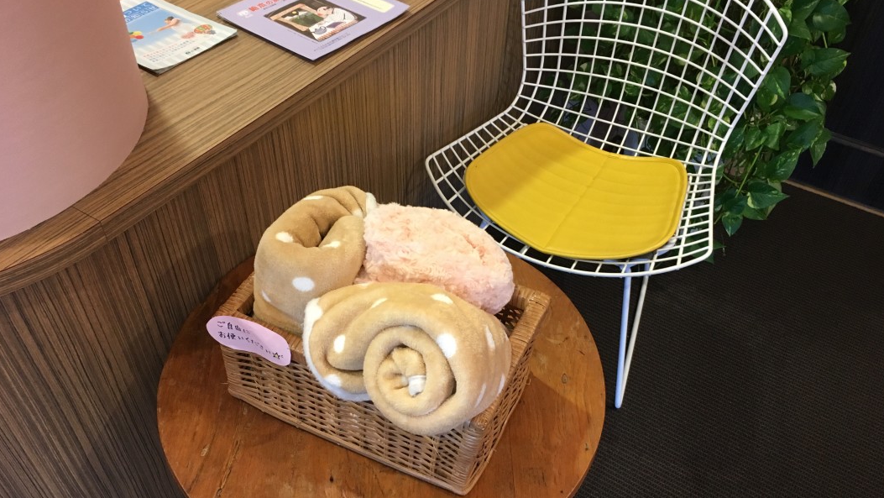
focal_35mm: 32
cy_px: 301
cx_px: 444
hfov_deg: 61.0
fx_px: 750
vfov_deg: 36.6
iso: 125
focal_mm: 4.15
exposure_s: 1/30
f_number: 2.2
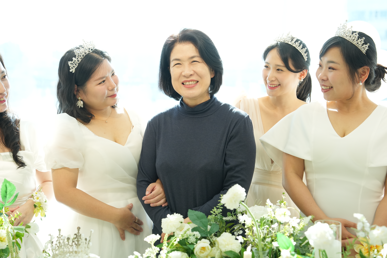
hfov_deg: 31.9
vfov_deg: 21.6
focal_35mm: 63
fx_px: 677
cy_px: 129
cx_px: 194
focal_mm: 63
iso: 1000
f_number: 4
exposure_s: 1/800
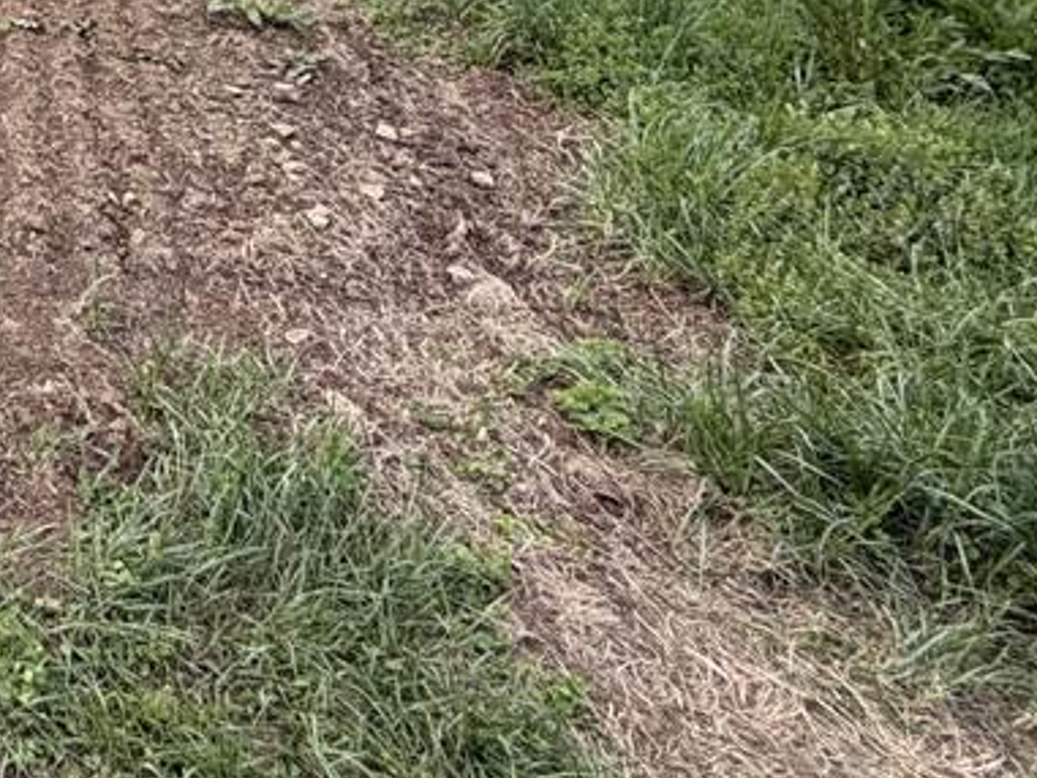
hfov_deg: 31.2
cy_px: -311
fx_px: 1408
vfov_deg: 25.3
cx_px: -316
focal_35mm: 47
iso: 40
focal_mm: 2.22
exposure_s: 1/596
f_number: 2.2
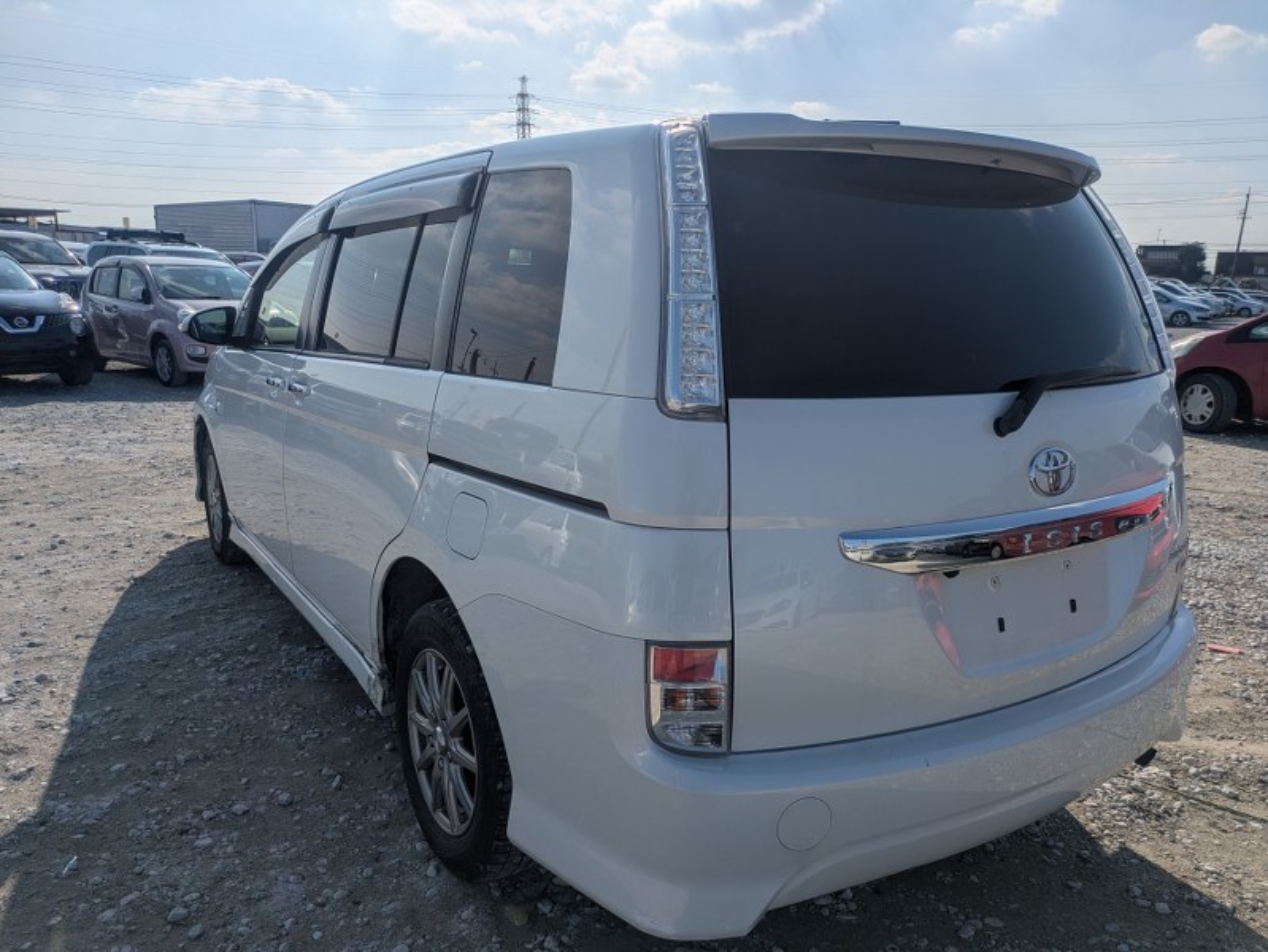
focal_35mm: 25
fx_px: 916
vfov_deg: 54.9
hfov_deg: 69.4
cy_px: 476
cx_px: 634
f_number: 1.89
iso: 50
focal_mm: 5.43
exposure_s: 1/7092
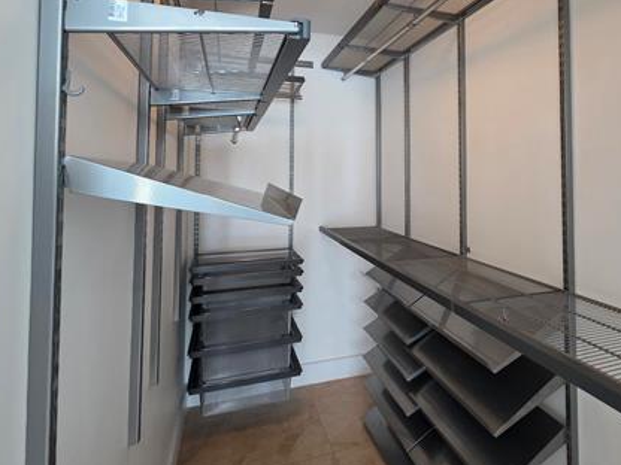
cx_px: 366
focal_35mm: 20
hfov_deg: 81.0
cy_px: 164
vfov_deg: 64.6
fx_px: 359
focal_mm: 2.2
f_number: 1.9
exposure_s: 1/60
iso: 400
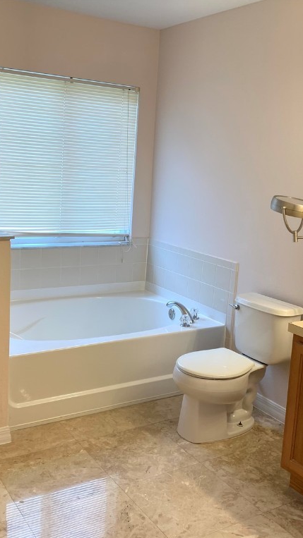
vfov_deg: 52.8
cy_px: 269
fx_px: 543
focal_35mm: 38
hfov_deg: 31.2
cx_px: 161
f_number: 1.8
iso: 64
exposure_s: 1/120
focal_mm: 4.25
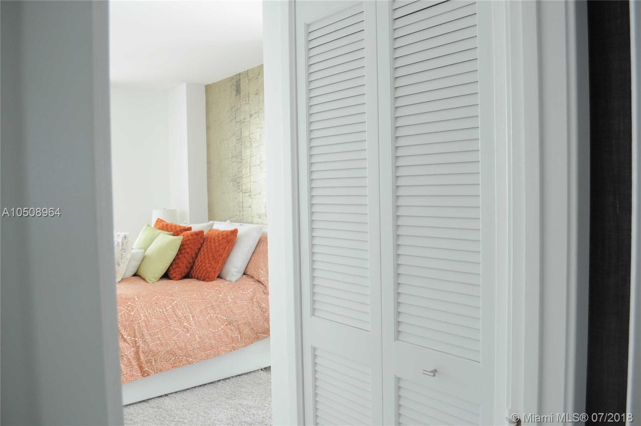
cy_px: 213
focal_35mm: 27
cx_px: 320
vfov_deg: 47.8
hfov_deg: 67.5
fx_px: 480
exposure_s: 1/100
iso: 400
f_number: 5
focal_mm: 18
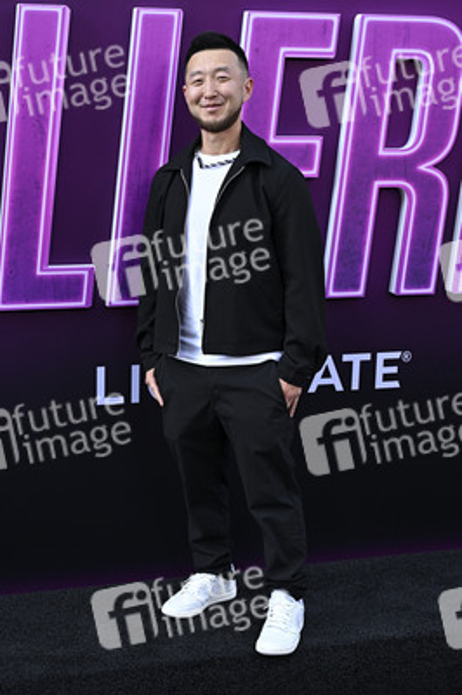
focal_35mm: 47
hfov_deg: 28.6
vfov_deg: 41.9
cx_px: 231
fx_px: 906
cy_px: 348
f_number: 7.1
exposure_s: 1/320
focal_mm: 47
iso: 800
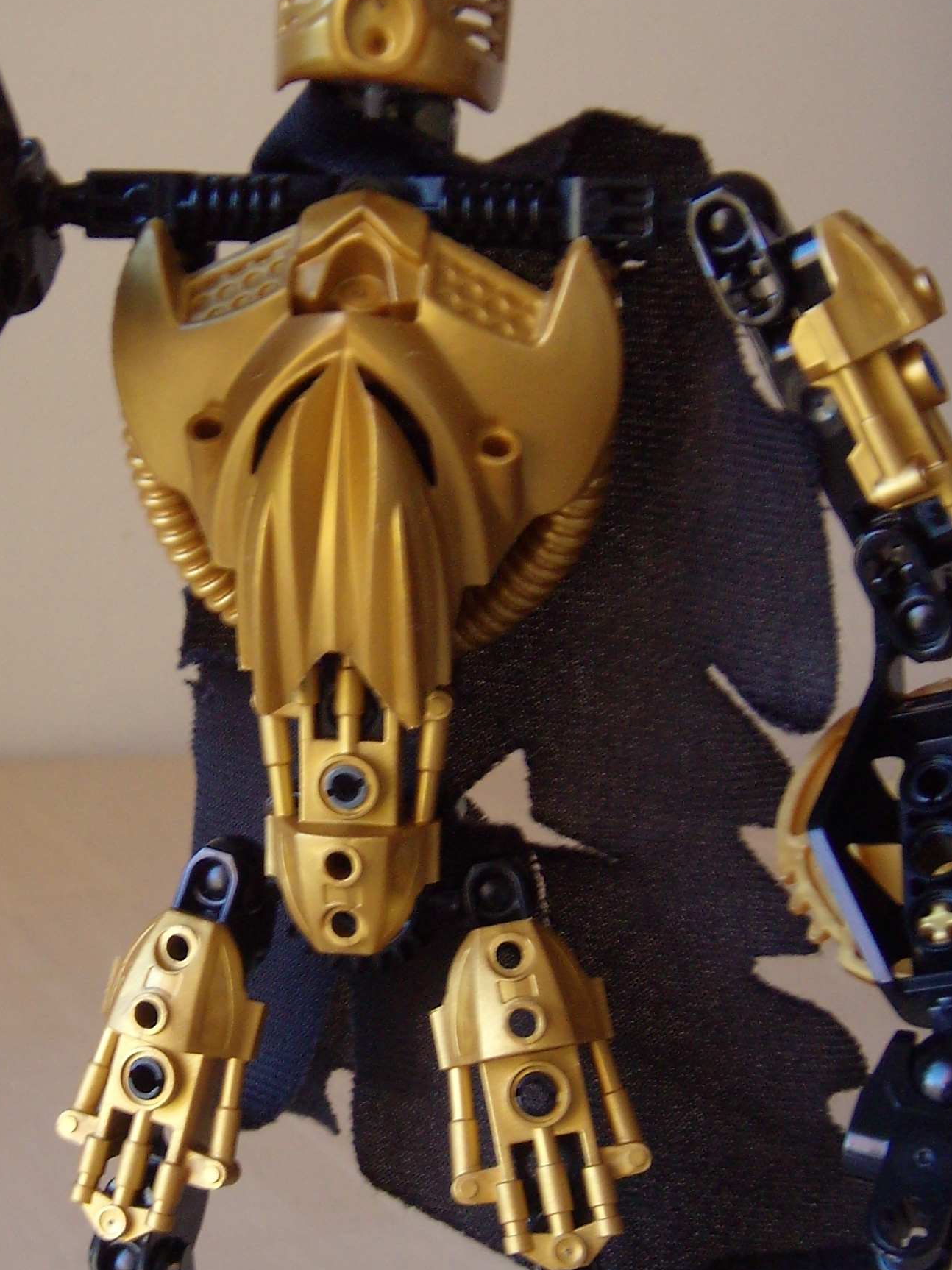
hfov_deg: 23.5
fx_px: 2274
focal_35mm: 62
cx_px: 290
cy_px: 648
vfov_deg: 31.2
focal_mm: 6.4
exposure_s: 1/16.7
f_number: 3.5
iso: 100
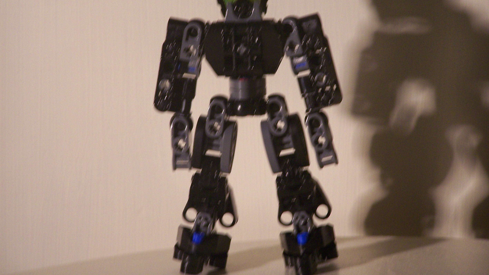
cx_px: 245
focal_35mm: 229
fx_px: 2969
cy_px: 110
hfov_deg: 9.4
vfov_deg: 5.3
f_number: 3.2
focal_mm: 34.6
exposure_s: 1/40
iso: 160
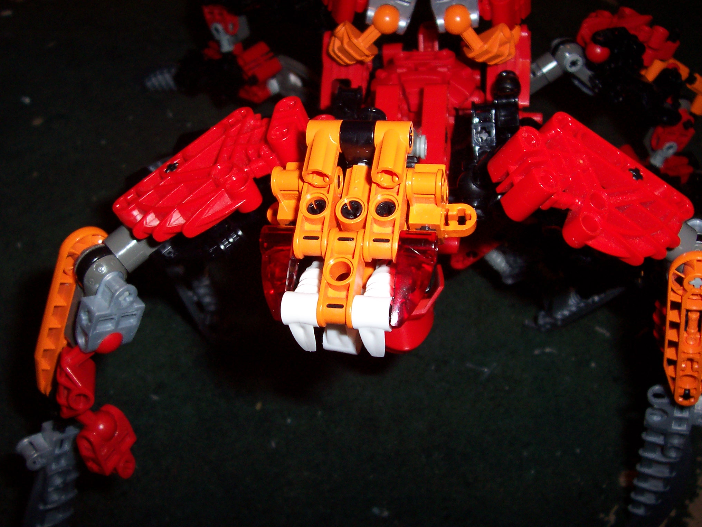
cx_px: 351
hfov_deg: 50.1
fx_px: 750
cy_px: 264
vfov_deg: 38.7
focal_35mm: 37
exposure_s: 1/60
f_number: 2.8
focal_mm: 5.6
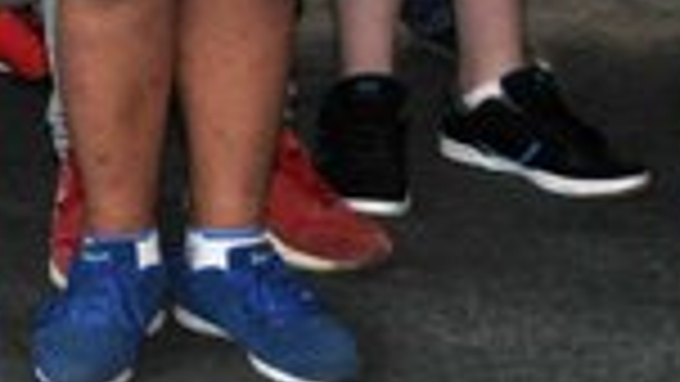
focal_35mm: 243
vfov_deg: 4.9
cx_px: -703
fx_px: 4382
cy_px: -481
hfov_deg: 8.4
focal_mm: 36
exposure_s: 1/60
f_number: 13
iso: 1000
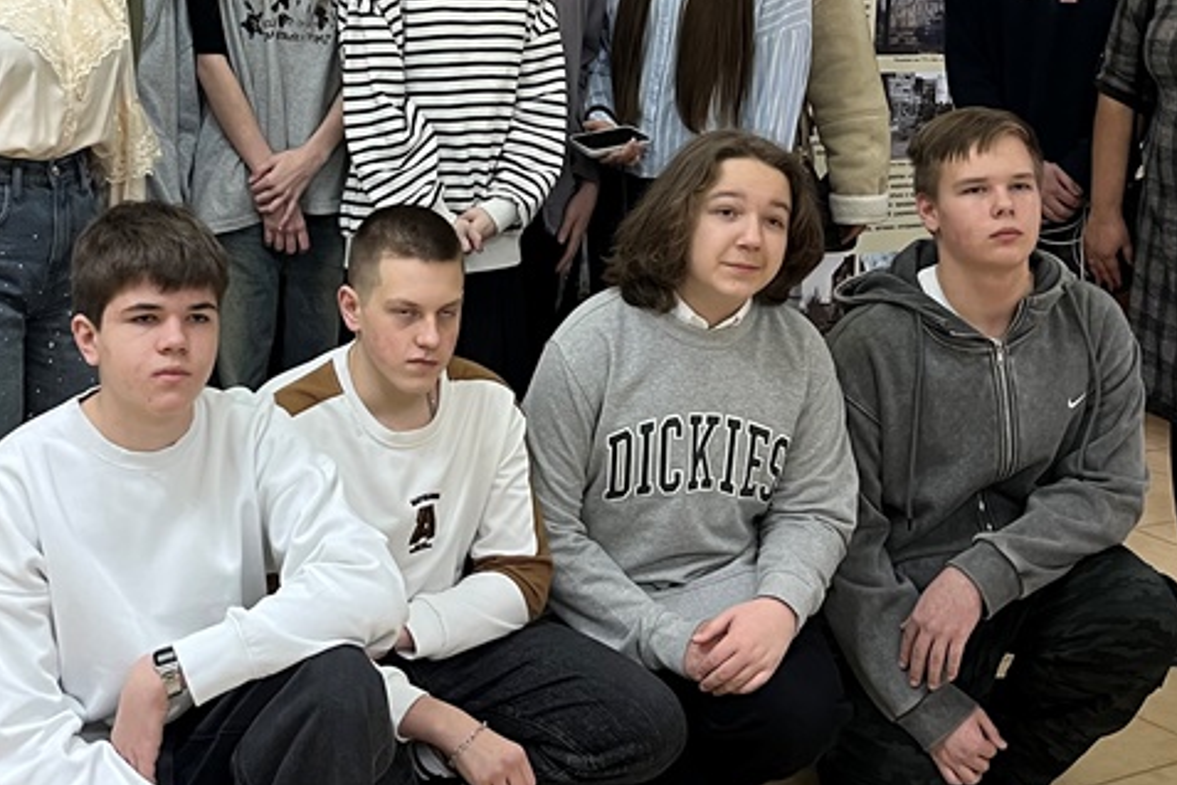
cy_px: 180
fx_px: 1896
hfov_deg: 34.1
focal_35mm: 58
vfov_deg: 23.1
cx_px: 378
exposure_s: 1/50
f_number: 1.6
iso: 200
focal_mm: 5.1
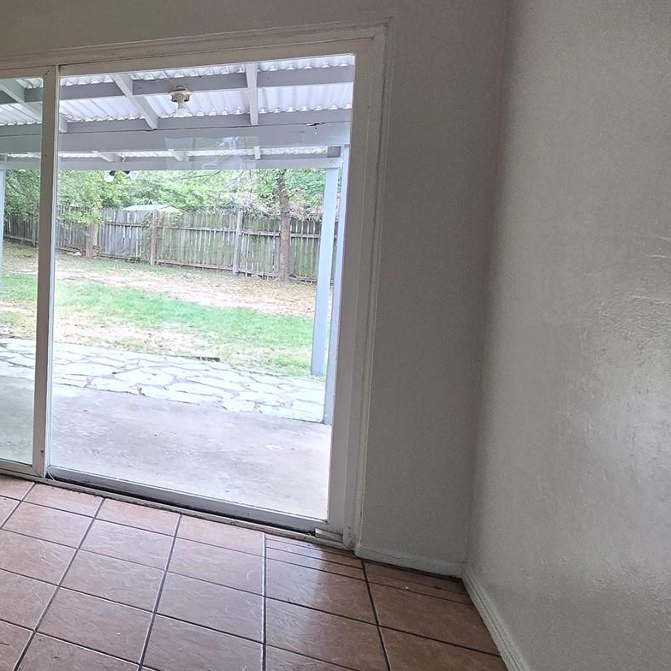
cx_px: -193
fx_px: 658
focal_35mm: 30
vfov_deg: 53.3
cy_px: 244
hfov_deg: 36.3
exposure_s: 1/120
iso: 80
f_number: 2.2
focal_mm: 2.2
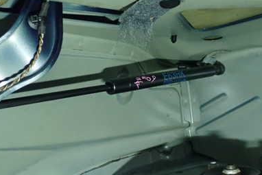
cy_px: 93
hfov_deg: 40.0
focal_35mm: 49
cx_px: 169
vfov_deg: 27.5
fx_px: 357
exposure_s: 1/30
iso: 800
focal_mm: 5.5
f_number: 2.3
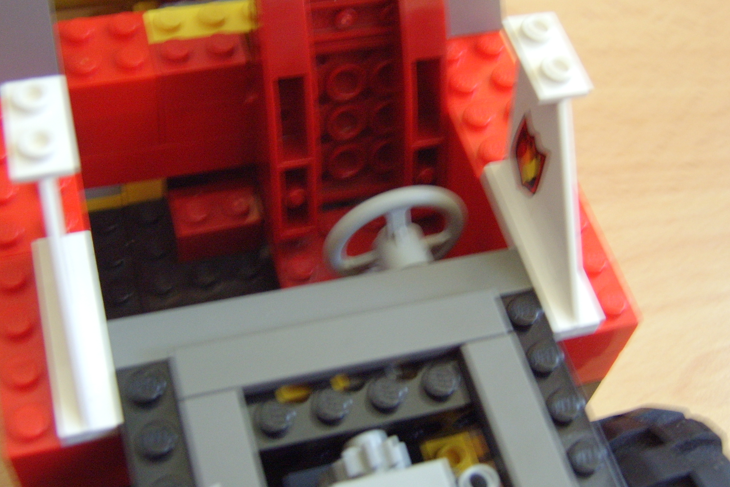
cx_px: 372
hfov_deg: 46.4
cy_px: 218
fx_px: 852
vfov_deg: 31.9
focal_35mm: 42
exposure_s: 1/10
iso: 400
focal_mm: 8.13
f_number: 2.7
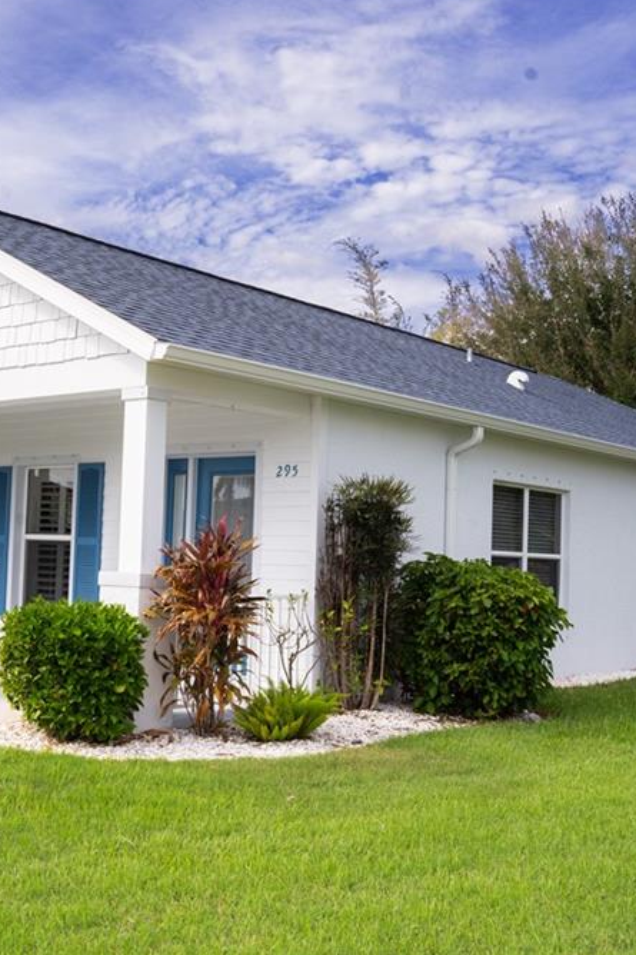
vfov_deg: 42.6
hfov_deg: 28.9
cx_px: 196
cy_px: 472
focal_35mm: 46
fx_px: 1224
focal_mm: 30.1
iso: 160
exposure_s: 1/250
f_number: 10
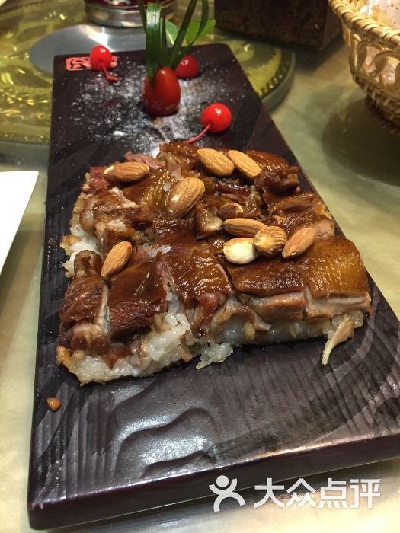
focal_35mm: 29
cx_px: 200
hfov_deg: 48.2
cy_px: 266
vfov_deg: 61.7
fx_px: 447
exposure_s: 1/20
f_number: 2.2
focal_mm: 4.15
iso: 250
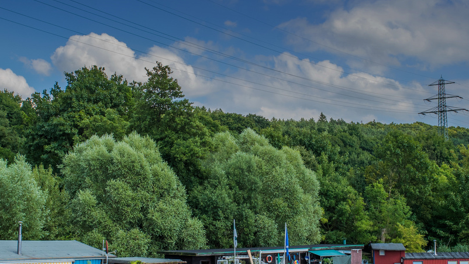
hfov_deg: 28.6
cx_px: 261
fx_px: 920
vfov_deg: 16.3
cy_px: 140
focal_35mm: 74
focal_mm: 35
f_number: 11
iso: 320
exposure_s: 1/500
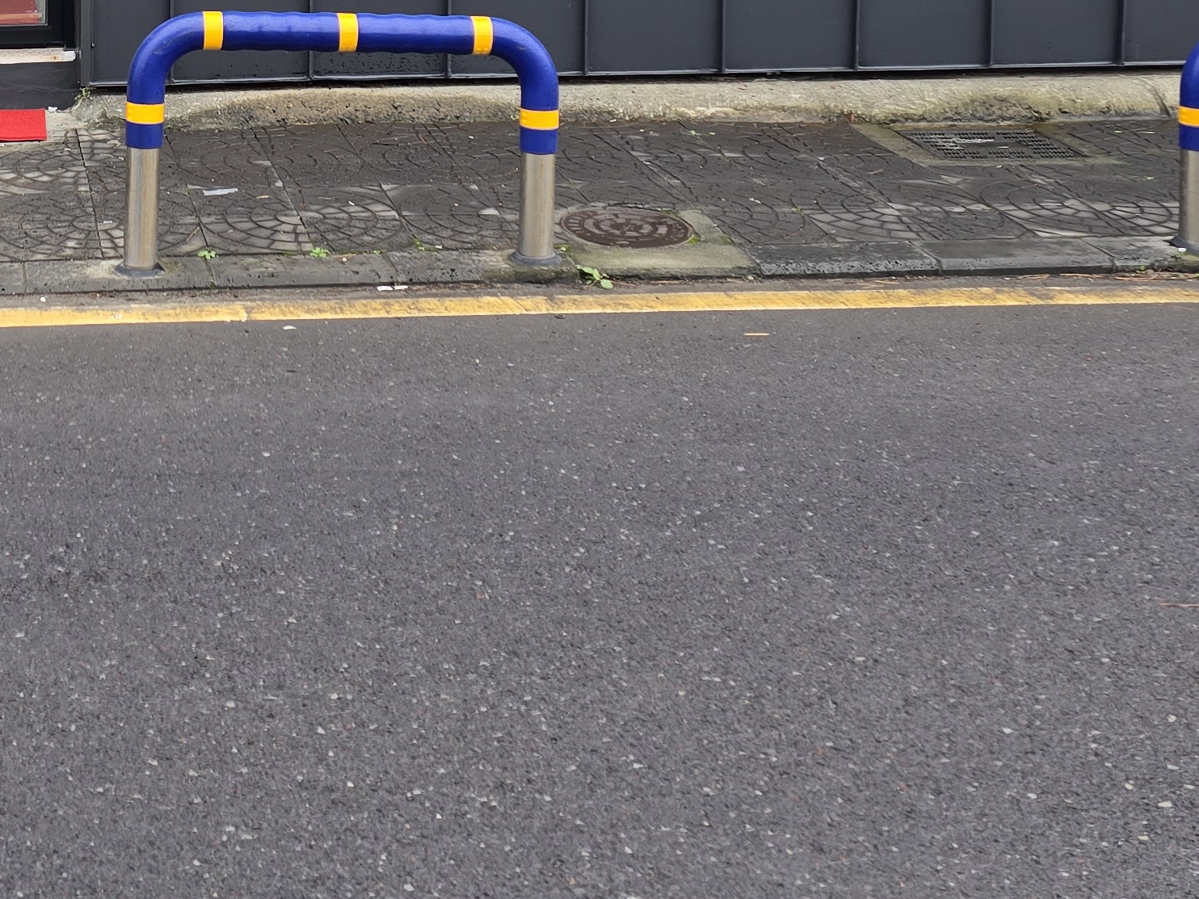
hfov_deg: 30.0
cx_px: 141
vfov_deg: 21.8
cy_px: -200
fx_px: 2148
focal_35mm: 62
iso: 32
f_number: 1.7
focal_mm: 6.3
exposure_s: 1/120
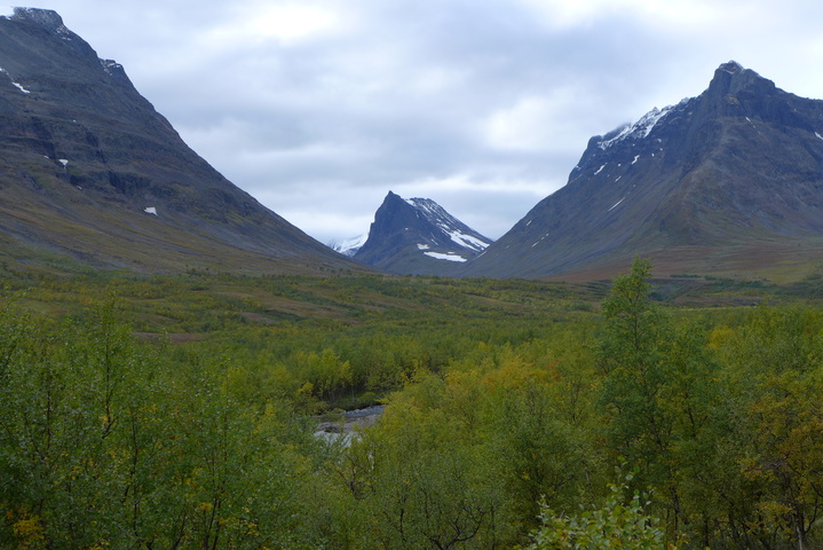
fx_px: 1143
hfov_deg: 39.6
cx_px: 412
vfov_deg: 27.0
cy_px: 275
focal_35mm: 50
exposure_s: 1/800
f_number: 2.8
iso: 80
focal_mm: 9.8
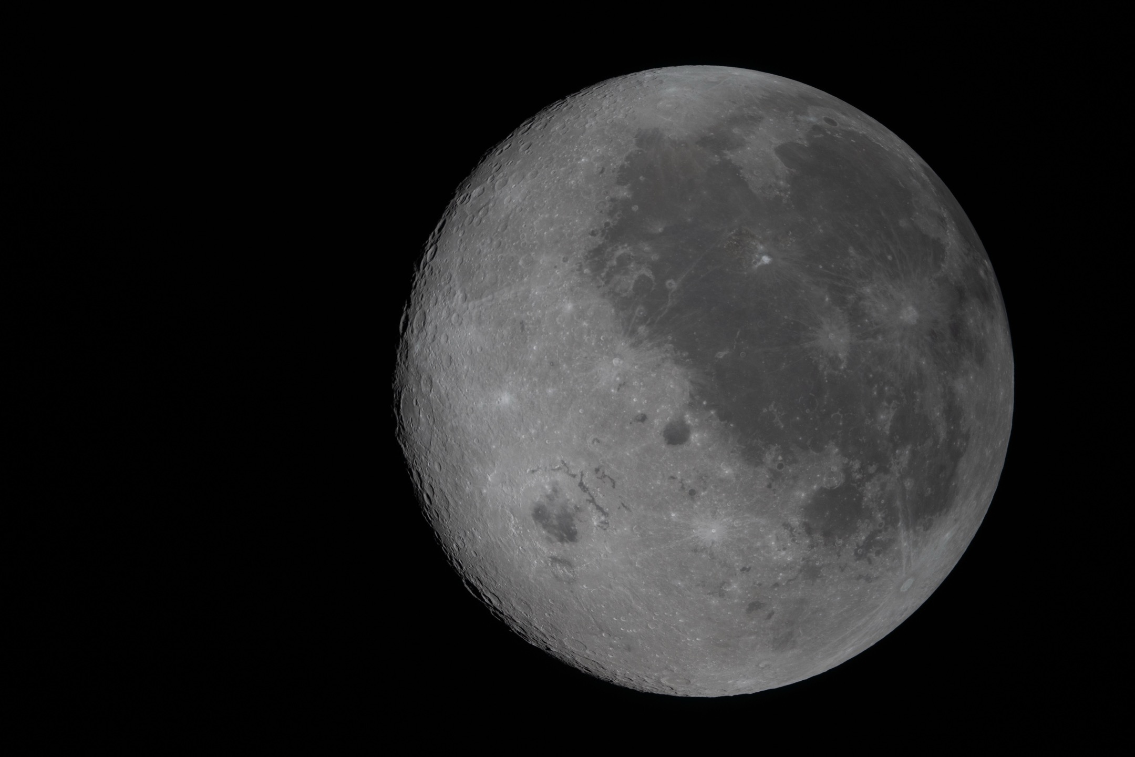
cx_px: 568
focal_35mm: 400
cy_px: 378
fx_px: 12610
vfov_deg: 3.4
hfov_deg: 5.2
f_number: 8
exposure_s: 1/1000
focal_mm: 400
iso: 400
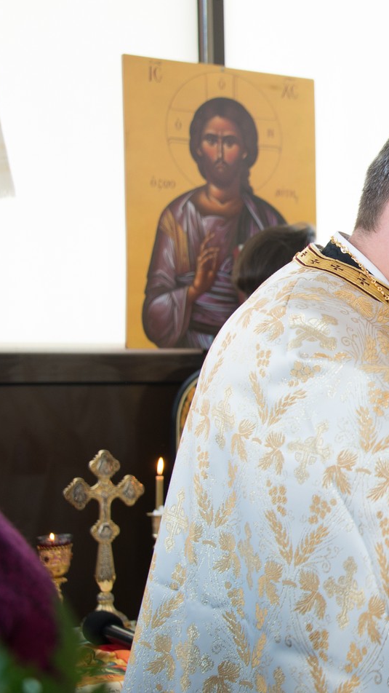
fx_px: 1450
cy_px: 346
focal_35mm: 79
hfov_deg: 14.6
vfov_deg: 26.9
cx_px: 513
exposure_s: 1/60
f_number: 4.5
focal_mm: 50
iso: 640
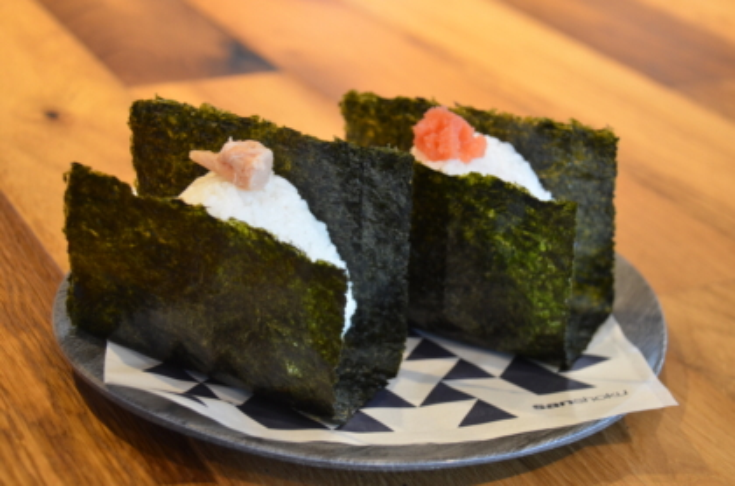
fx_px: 1589
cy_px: 243
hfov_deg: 26.0
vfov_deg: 17.4
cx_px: 368
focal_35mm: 78
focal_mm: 52
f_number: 5.3
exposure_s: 1/50
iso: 800
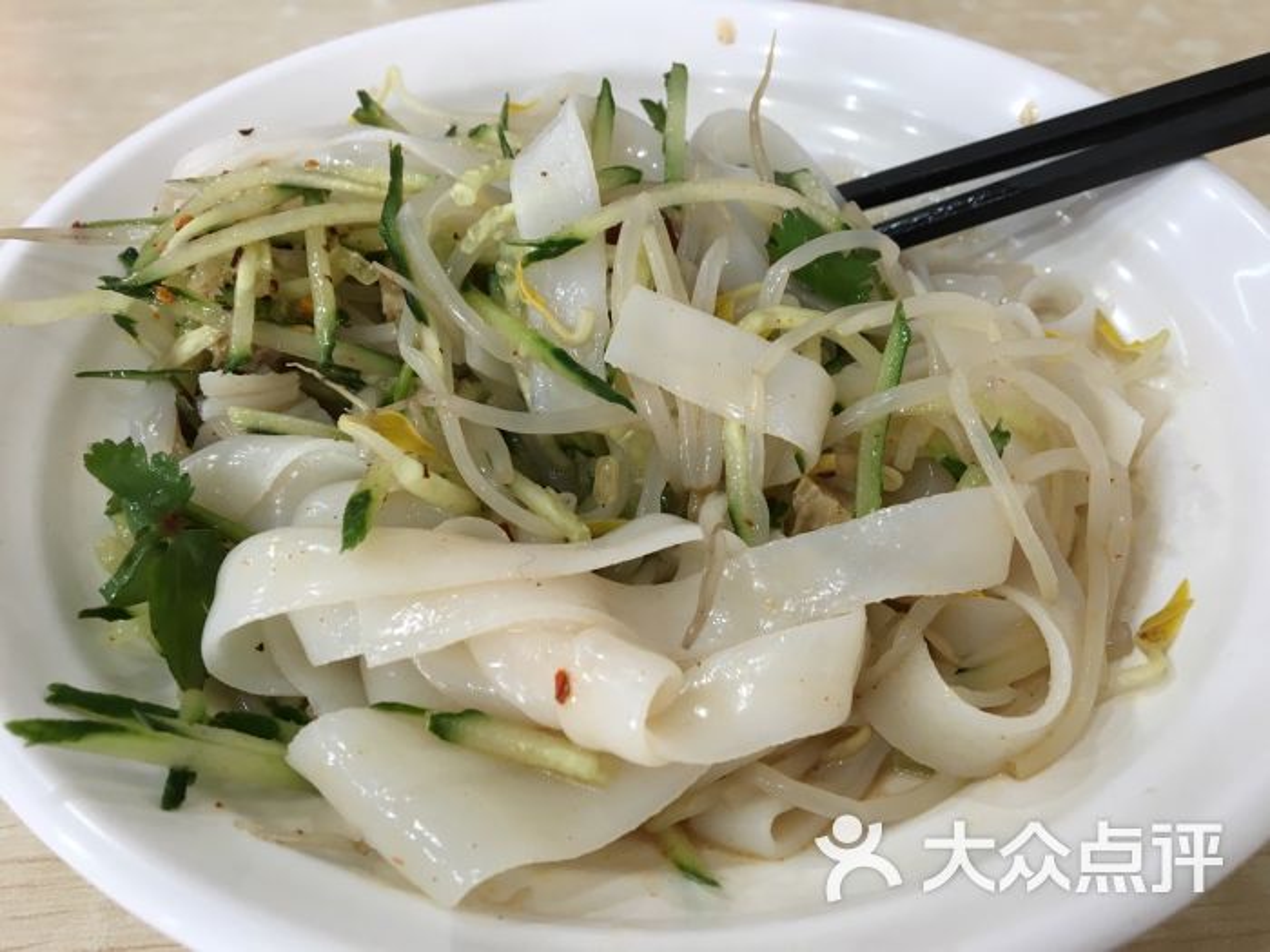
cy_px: 476
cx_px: 635
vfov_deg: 48.2
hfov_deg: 61.7
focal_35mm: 29
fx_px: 1064
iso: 64
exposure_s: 1/33
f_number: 2.2
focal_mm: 4.15
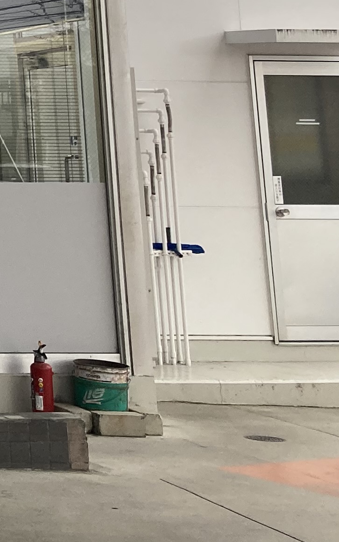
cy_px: -106
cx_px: -583
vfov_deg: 19.1
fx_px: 1523
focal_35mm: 103
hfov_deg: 10.2
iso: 32
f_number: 1.8
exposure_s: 1/120
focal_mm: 3.99
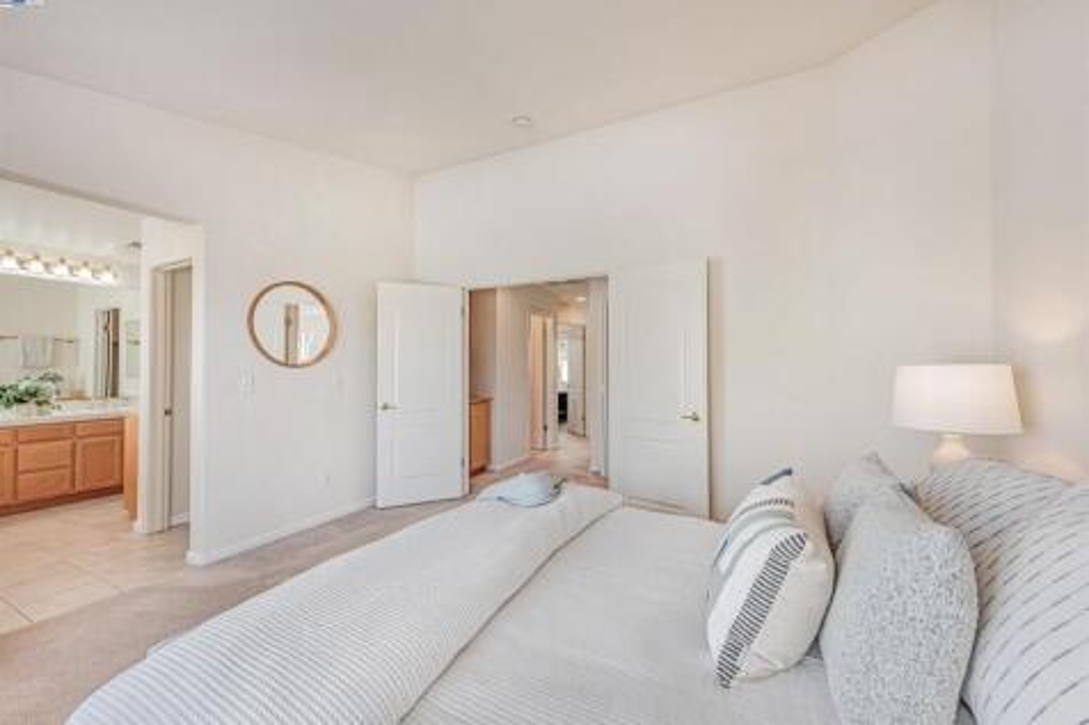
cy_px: 362
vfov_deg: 81.2
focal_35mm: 14
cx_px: 544
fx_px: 423
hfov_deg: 104.3
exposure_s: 1/25
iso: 100
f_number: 8
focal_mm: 14
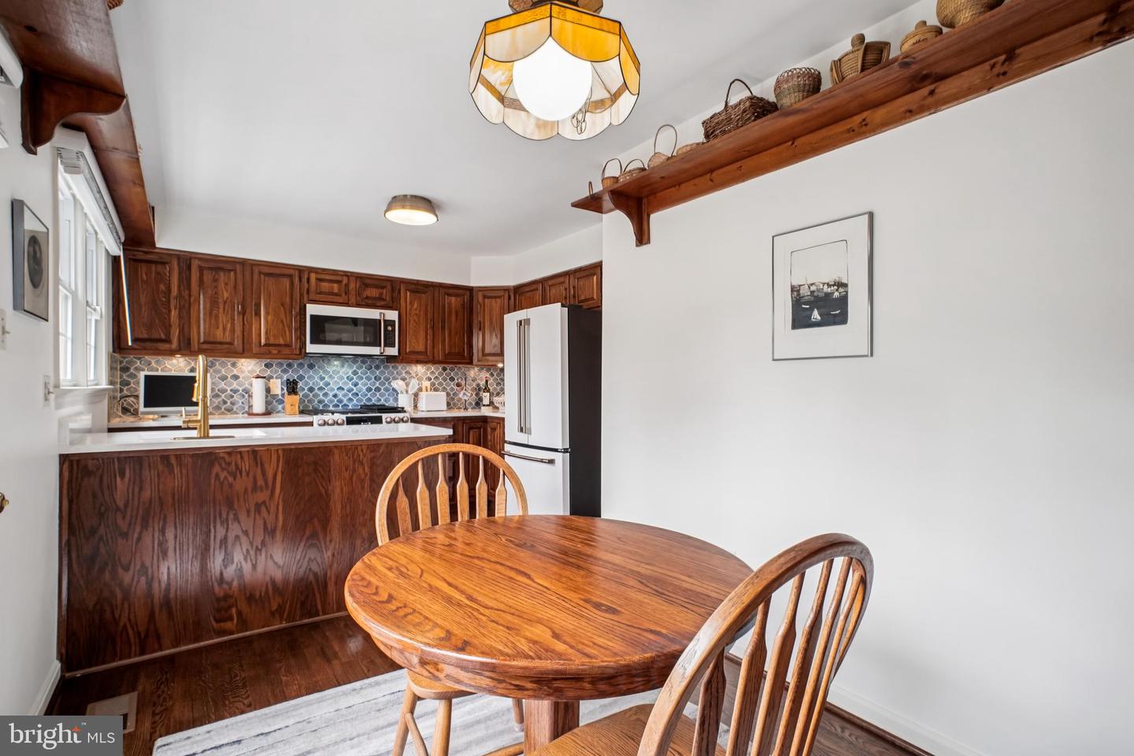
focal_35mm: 16
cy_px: 378
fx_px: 520
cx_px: 567
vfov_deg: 72.1
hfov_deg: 95.0
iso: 500
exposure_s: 1/30
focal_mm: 11
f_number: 8
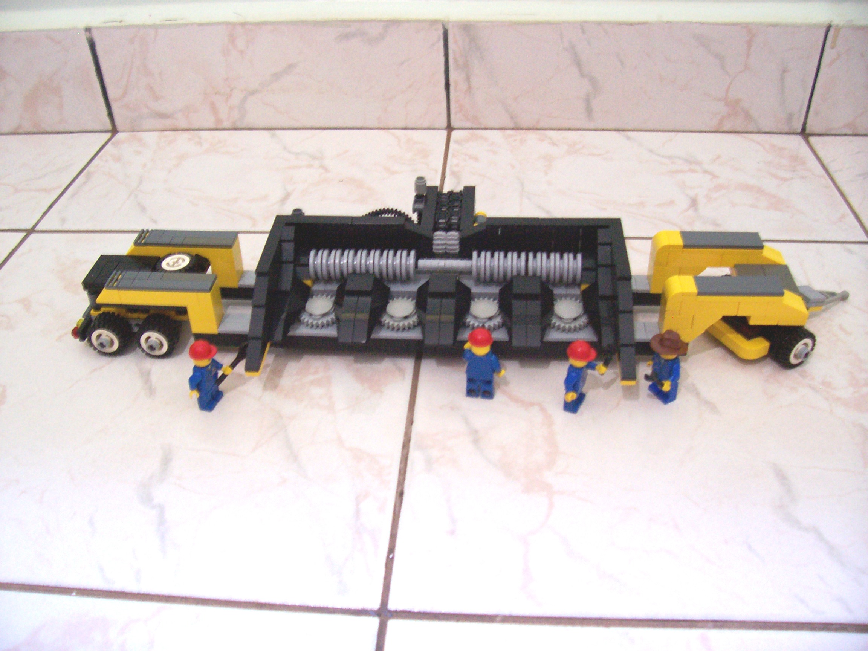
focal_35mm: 34
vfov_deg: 41.8
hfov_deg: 54.0
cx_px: 434
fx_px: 853
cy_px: 326
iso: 160
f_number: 2.7
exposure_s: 1/8
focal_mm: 5.6
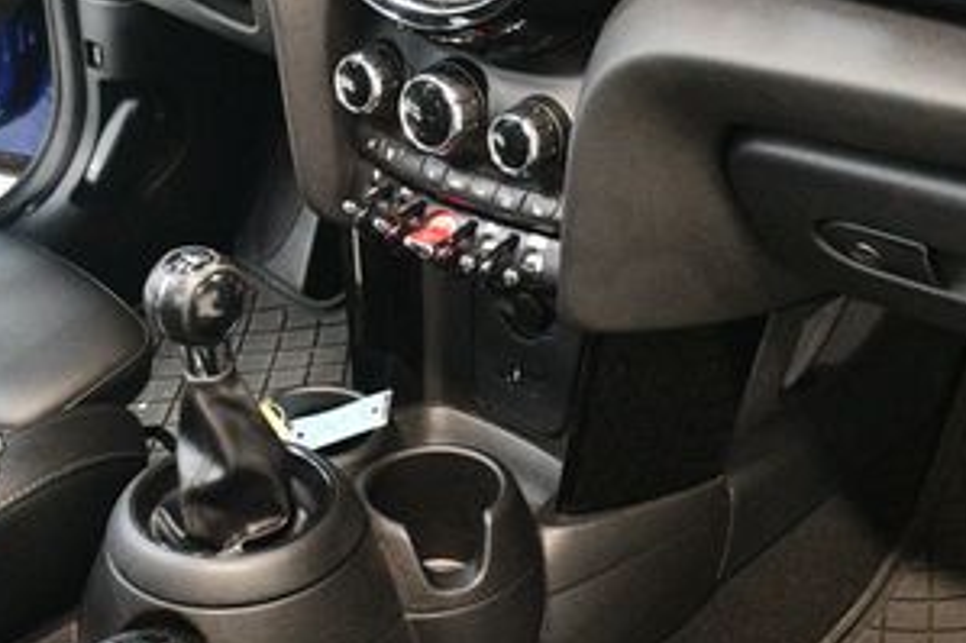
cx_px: 578
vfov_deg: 17.5
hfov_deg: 26.3
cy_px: 103
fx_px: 2065
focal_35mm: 77
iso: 5600
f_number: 3.8
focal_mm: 24
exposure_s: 1/60
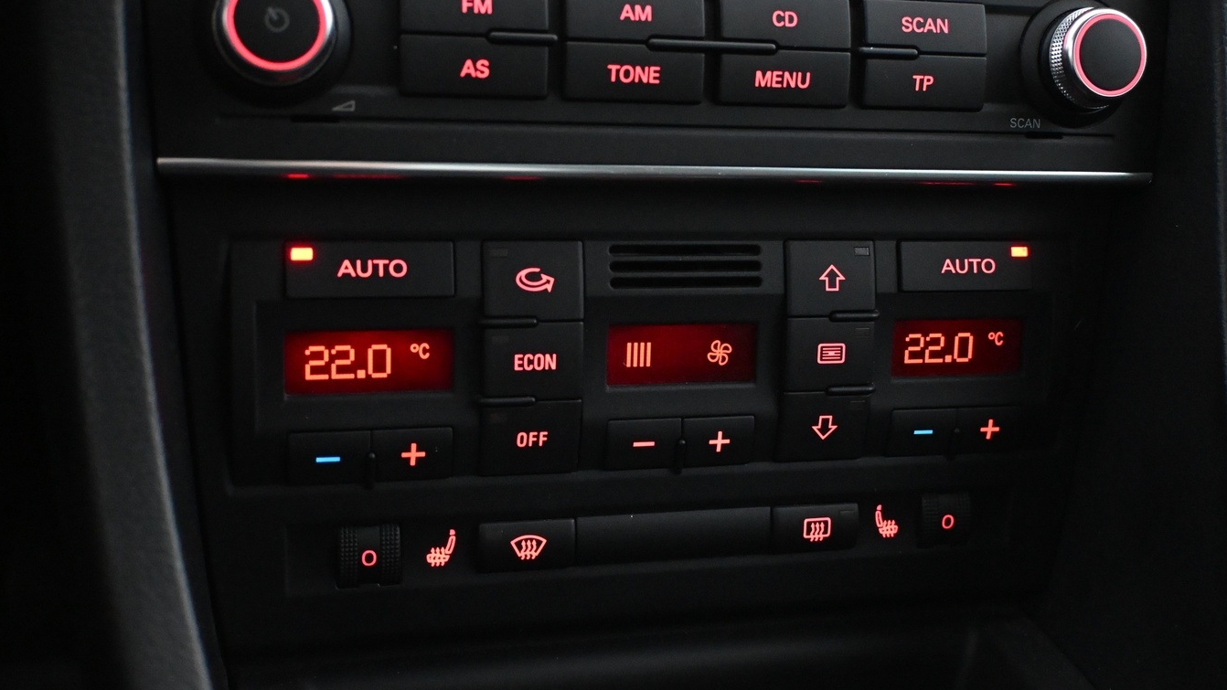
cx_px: 642
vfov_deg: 27.3
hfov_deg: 46.7
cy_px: 323
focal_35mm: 44
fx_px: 1420
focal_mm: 23
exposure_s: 1/40
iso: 7200
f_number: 4.2
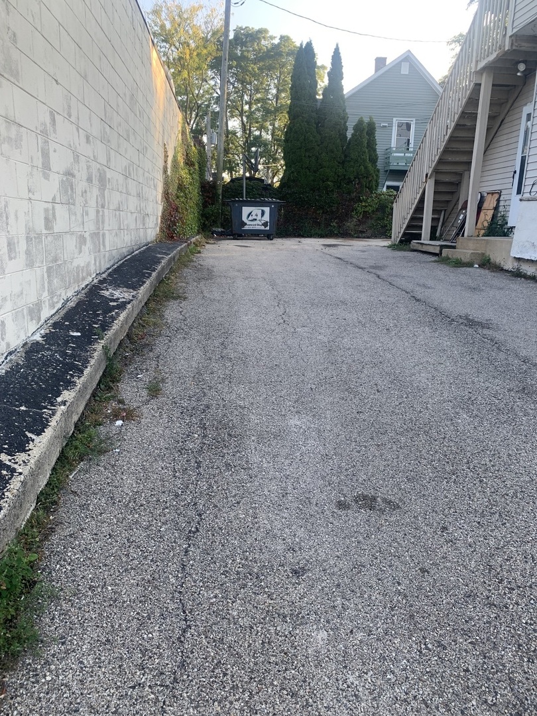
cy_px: 358
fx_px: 538
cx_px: 268
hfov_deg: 53.1
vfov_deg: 67.3
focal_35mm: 26
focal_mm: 4.25
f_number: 1.8
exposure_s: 1/157
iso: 25
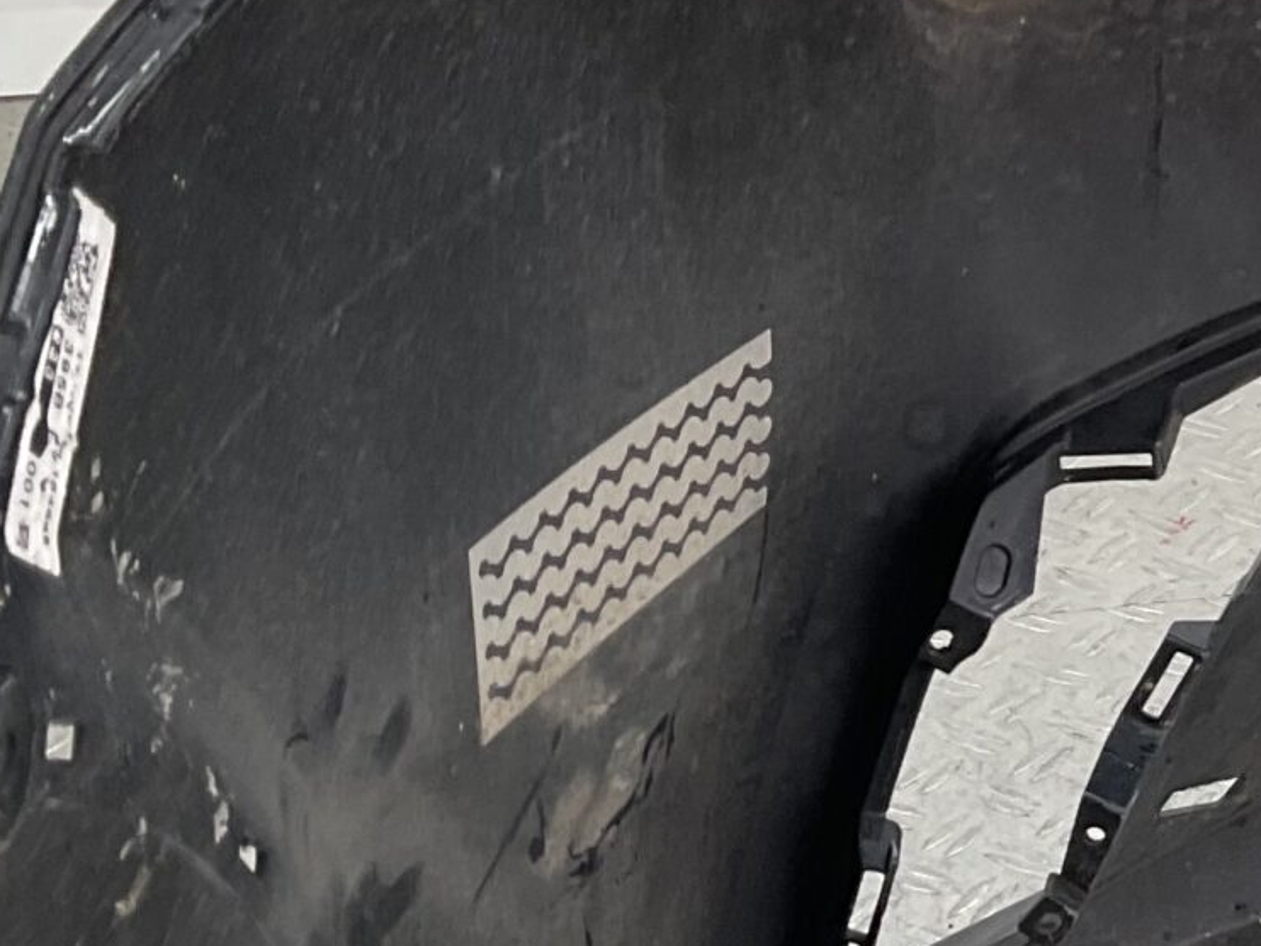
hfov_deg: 17.7
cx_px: 1858
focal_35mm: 100
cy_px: 630
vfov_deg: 14.8
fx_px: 3644
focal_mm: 3
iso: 32
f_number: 1.8
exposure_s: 1/120
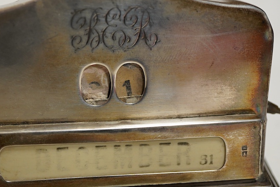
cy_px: 77
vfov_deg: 21.9
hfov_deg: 32.3
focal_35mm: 62
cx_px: 109
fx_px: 482
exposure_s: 1/125
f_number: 3.5
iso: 1250
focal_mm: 30
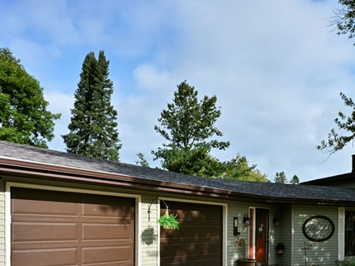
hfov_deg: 51.5
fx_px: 361
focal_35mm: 35
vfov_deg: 38.2
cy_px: 230
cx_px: 234
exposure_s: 1/1250
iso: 250
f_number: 5.6
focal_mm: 14.5
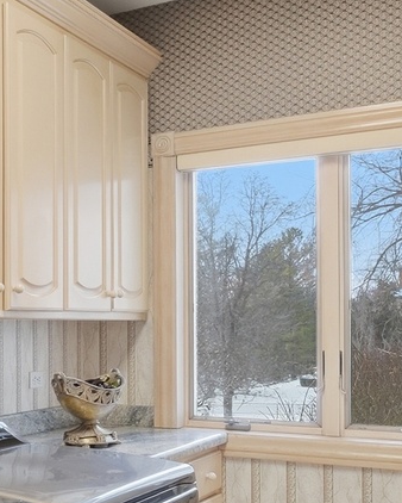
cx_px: -80
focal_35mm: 54
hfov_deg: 25.3
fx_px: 803
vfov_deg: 34.4
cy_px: 337
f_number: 7.1
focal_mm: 10
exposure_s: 1/500
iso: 800
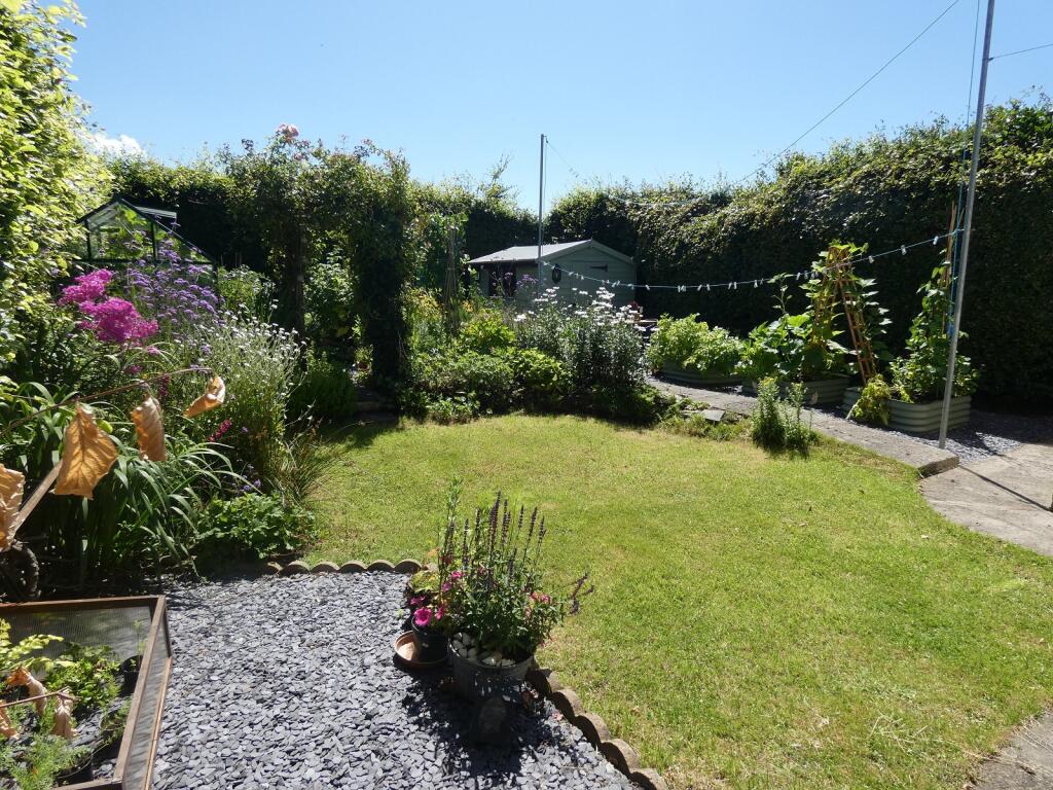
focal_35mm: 20
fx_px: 608
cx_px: 526
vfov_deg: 66.0
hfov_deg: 81.7
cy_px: 395
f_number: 3.2
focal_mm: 3.6
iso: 80
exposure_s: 1/1000
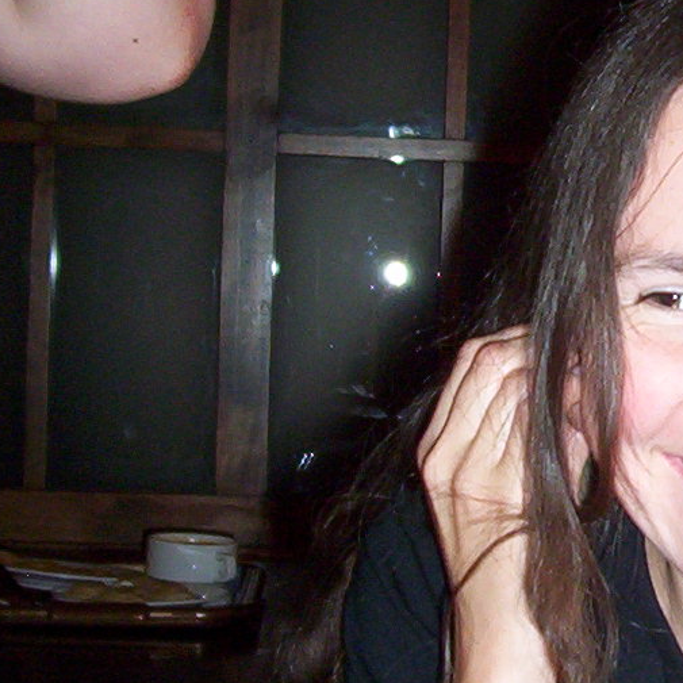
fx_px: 2746
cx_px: 790
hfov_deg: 13.8
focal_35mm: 123
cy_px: 415
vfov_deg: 14.2
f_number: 2.73
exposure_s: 1/60
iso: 140
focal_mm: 5.77
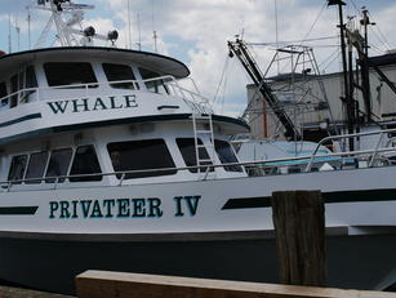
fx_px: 470
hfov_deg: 45.3
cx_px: 143
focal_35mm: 41
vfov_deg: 35.1
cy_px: 125
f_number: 8
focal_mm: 14
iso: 200
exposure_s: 1/500
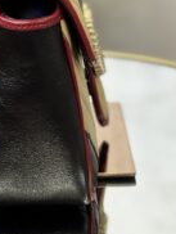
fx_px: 1028
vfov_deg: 12.6
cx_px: 53
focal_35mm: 152
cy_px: -73
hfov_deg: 9.8
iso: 40
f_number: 1.6
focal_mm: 5.96
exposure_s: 1/50
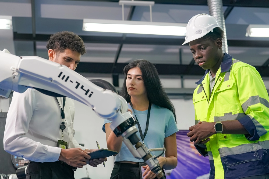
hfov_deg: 28.8
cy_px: 90
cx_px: 134
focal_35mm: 70
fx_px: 523
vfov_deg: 19.5
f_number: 4
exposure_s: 1/160
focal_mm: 70
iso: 1000
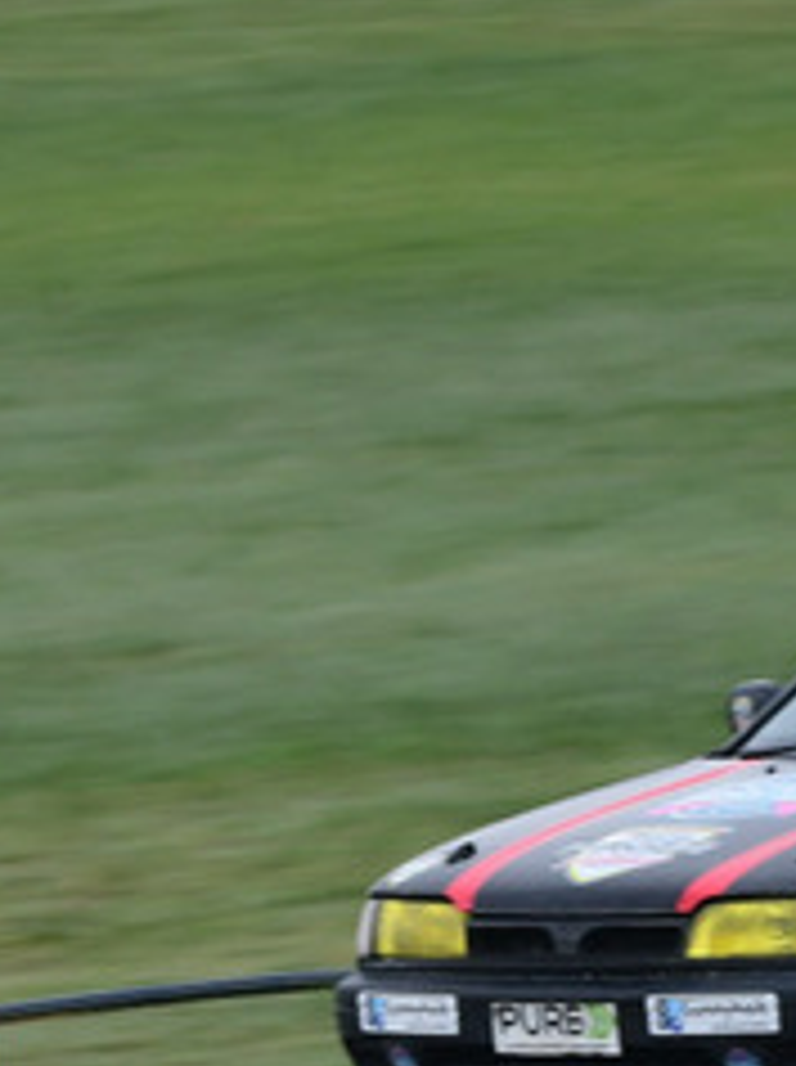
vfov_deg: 2.0
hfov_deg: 1.5
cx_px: -944
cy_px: 796
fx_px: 30006
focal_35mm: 976
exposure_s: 1/250
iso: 320
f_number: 10
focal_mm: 200
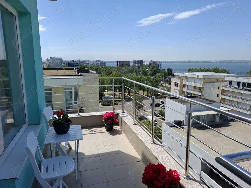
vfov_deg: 58.9
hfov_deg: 73.9
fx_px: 167
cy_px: 94
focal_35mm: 23
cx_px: 126
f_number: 1.8
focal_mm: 5.54
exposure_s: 1/1821
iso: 50
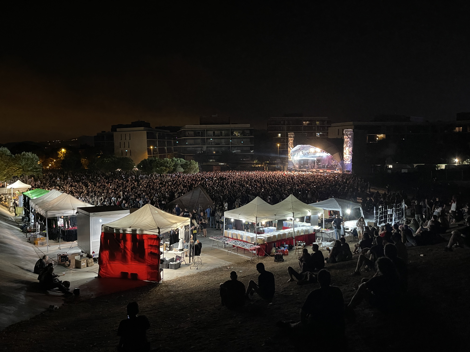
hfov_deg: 67.3
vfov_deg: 53.1
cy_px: 176
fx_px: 353
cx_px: 235
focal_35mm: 26
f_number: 1.6
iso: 640
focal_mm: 5.1
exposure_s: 1/30
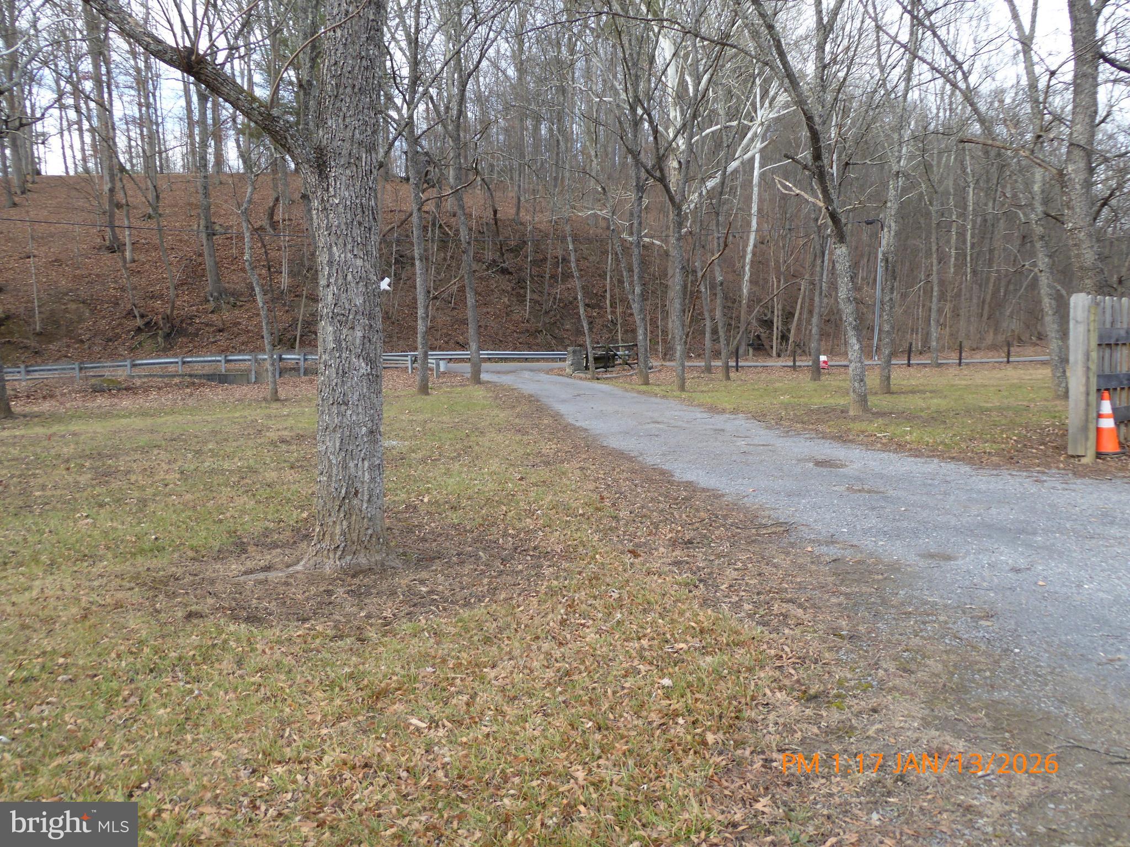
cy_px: 424
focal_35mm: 29
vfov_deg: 48.2
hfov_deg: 61.7
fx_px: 947
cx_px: 565
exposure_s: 1/160
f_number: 3.5
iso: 100
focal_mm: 5
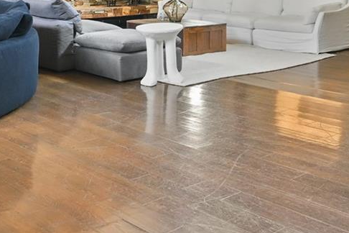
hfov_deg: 33.9
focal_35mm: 59
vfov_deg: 21.6
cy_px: -33
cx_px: 146
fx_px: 572
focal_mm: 14
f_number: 8
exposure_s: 1/2.5
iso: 640
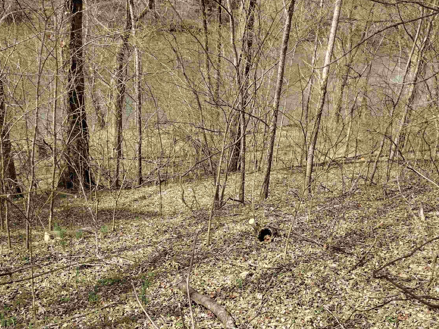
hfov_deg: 50.1
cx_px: 204
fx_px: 469
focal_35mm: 37
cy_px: 201
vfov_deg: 38.5
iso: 100
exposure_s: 1/649
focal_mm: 4.71
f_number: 1.7
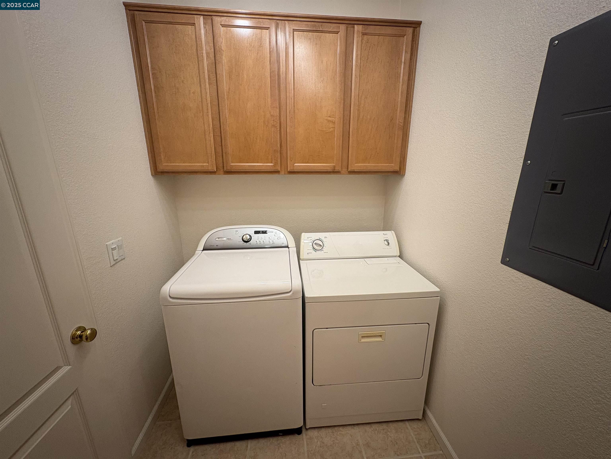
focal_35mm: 14
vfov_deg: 85.7
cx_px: 306
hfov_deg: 102.1
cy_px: 230
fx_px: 247
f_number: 2.2
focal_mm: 2.22
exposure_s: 1/120
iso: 160
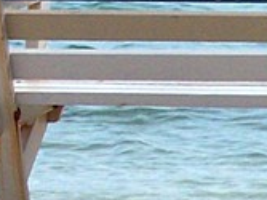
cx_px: -169
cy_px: -154
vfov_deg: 1.1
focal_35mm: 1391
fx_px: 10721
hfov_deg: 1.4
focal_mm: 36.2
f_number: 6.3
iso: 80
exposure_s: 1/800
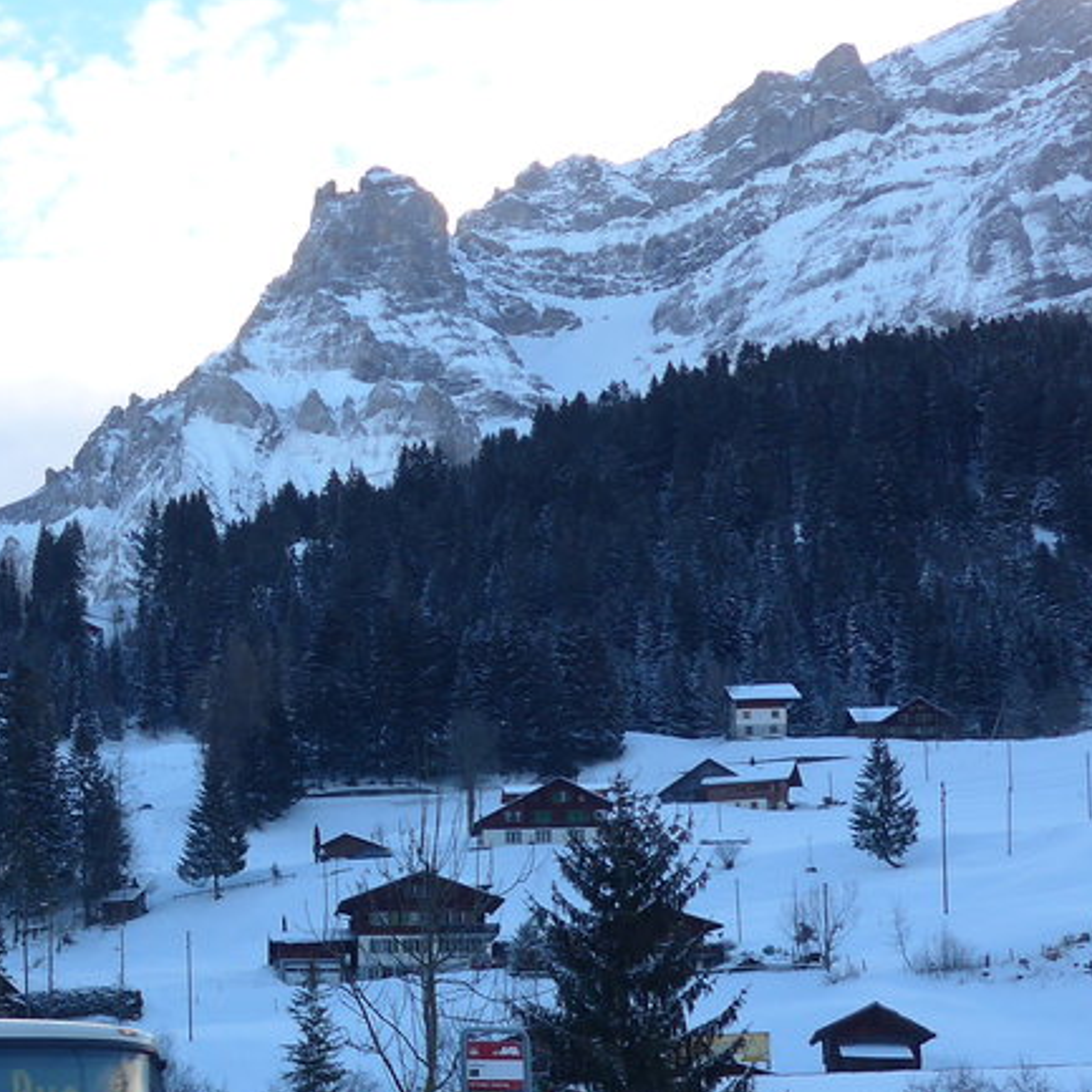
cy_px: 913
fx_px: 2534
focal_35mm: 71
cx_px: -275
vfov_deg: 23.9
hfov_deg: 22.2
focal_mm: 6
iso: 80
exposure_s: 1/320
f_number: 2.8
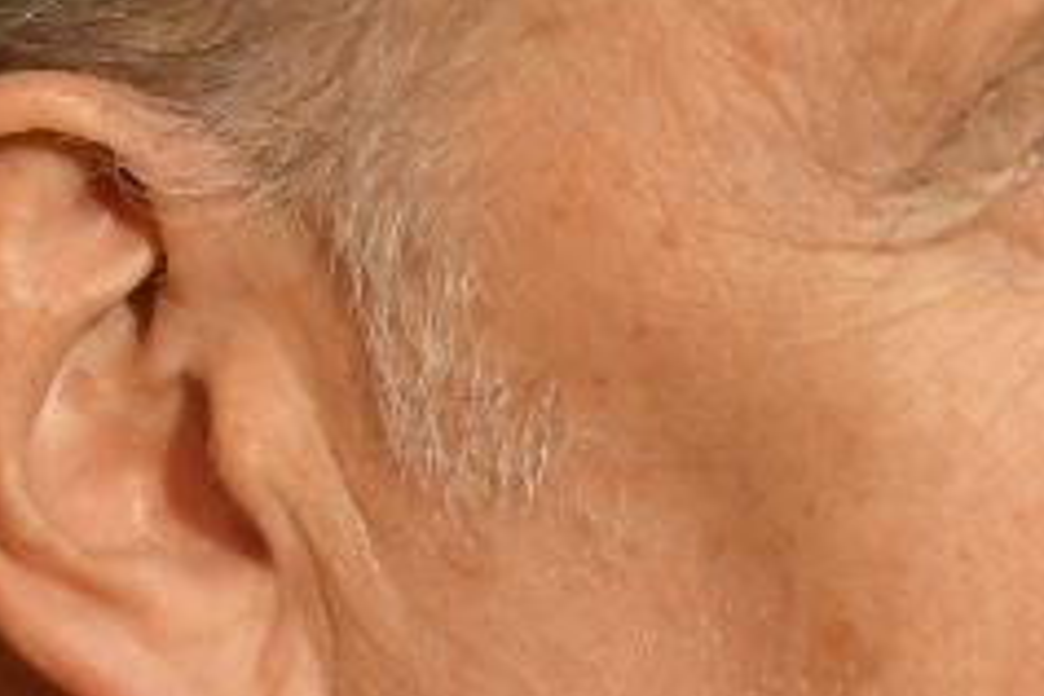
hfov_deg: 1.5
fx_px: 39611
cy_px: 79
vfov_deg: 1.0
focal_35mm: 1366
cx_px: 1198
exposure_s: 1/320
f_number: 4
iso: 3200
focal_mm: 200
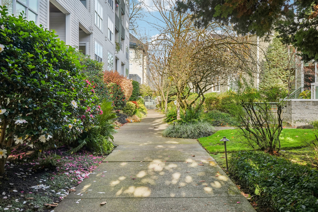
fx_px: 283
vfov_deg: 41.1
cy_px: 106
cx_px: 159
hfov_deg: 58.7
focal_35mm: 32
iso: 400
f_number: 9
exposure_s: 1/60
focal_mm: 32
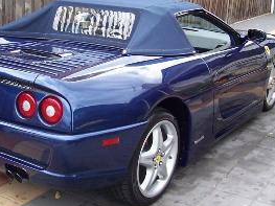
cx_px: 115
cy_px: 74
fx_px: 500
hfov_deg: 30.7
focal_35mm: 63
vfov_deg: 23.2
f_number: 2.8
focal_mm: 5.6
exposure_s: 1/250
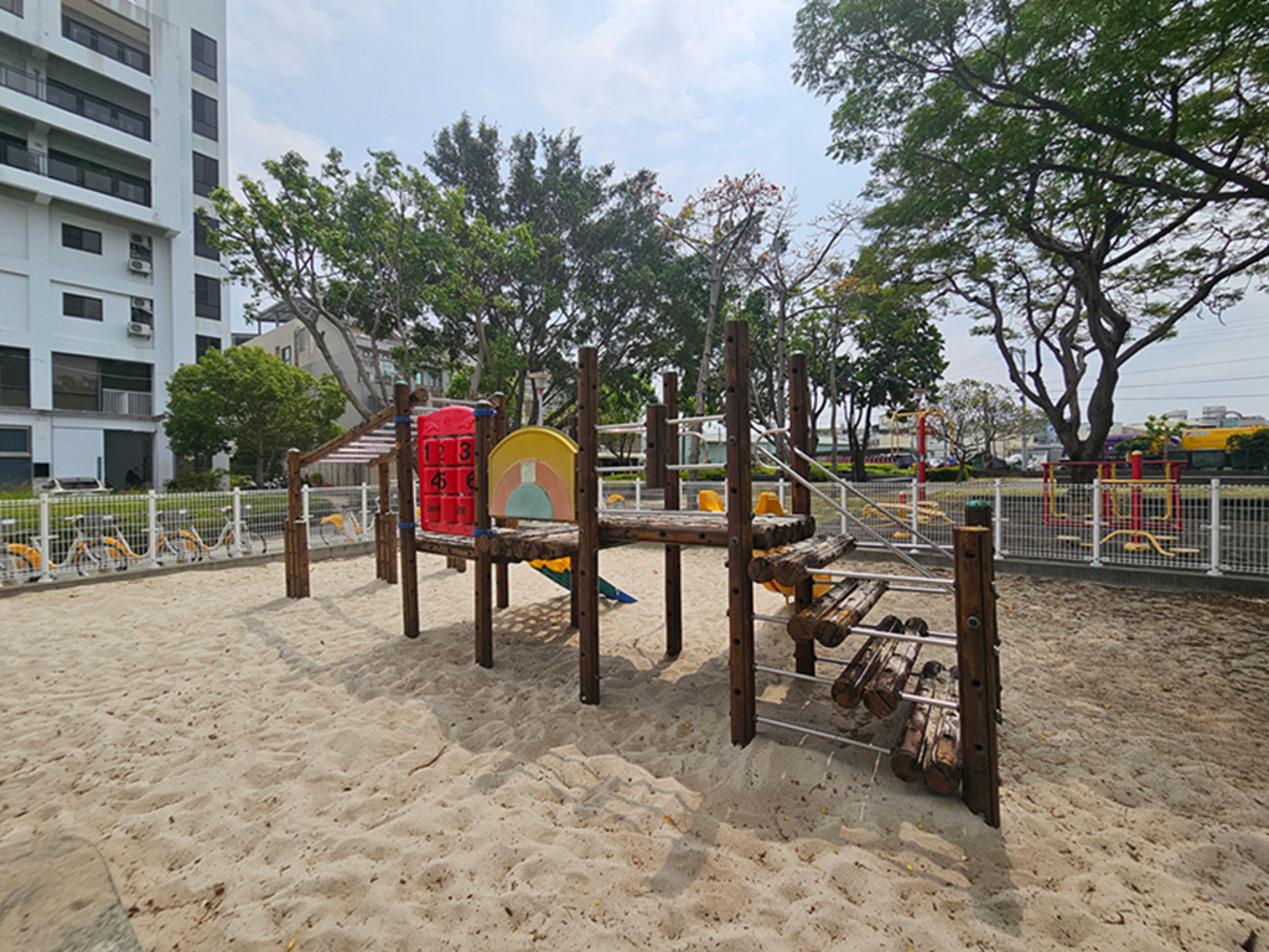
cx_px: 634
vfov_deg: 89.9
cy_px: 476
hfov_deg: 106.2
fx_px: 477
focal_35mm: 13
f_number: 2.2
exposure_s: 1/3903
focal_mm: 2.2
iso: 50
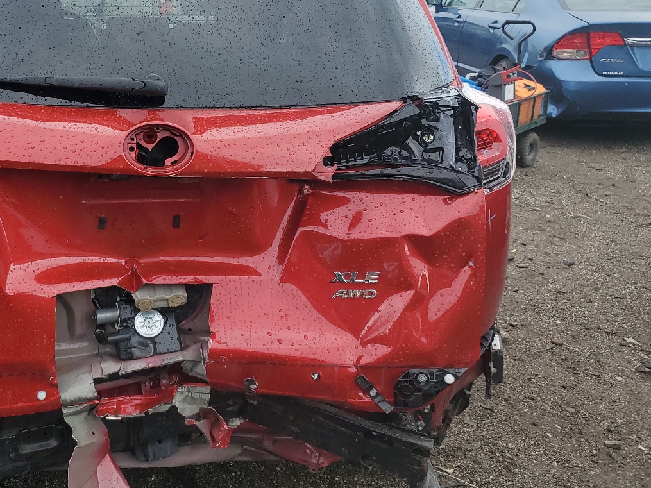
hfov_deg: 43.8
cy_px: 197
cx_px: 140
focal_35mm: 41
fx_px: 771
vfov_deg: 35.0
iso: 50
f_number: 1.5
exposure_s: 1/1000
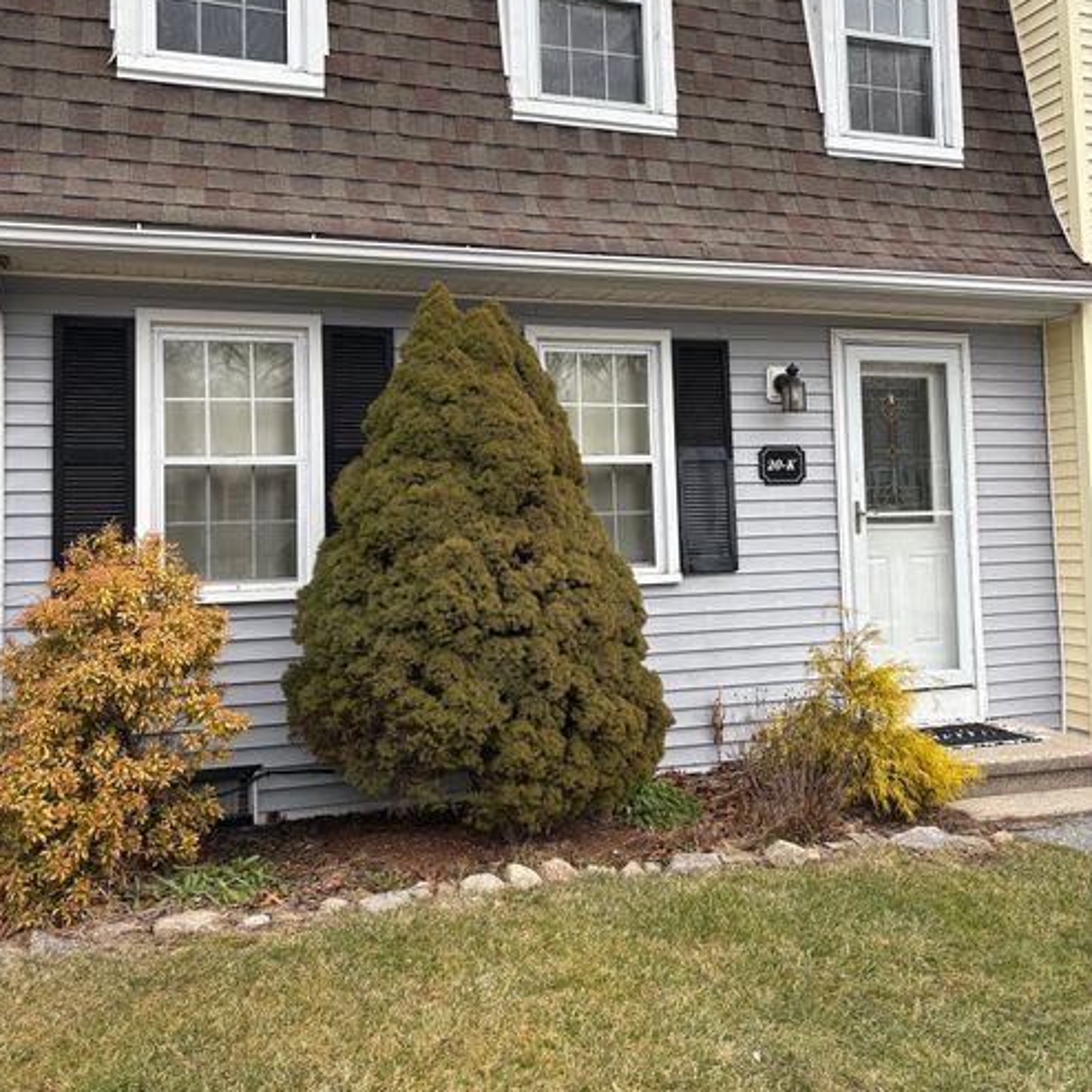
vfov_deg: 52.3
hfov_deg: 52.5
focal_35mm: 31
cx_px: 542
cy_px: 463
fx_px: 1106
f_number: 1.6
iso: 64
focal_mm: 5.96
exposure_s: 1/973
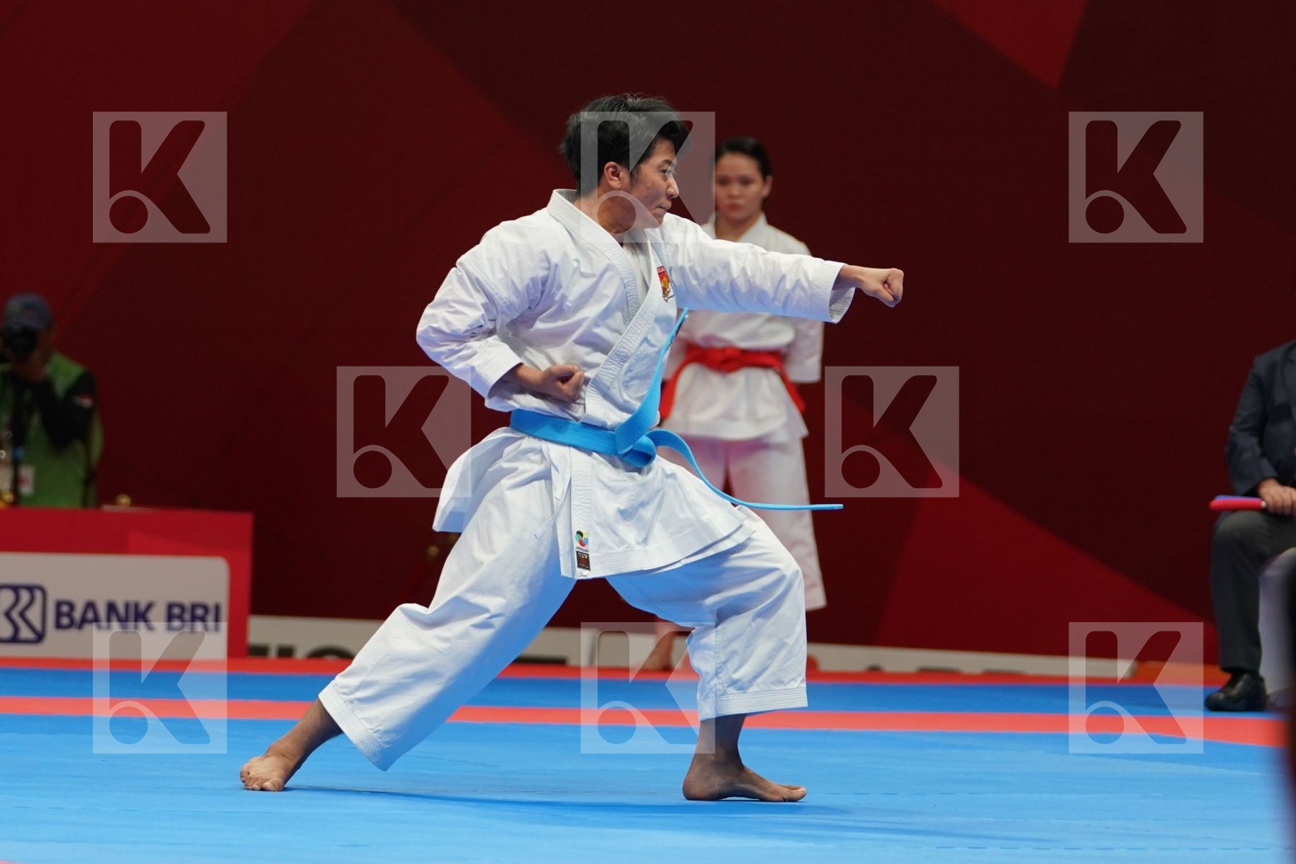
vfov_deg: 5.5
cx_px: 648
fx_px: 9071
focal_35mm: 252
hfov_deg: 8.2
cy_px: 432
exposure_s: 1/500
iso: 1250
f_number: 4
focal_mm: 168
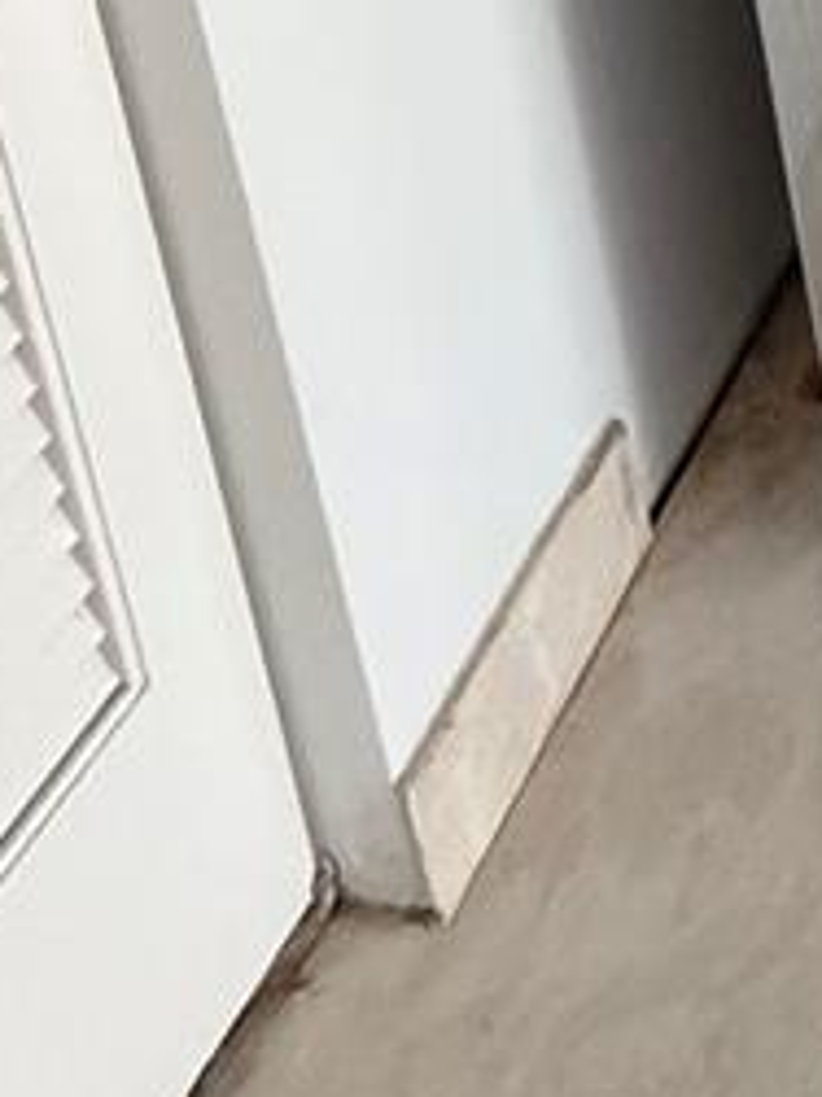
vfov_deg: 16.5
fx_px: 2123
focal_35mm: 67
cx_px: 1797
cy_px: -1364
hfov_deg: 15.6
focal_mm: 2.22
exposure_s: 1/95
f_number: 2.2
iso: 320
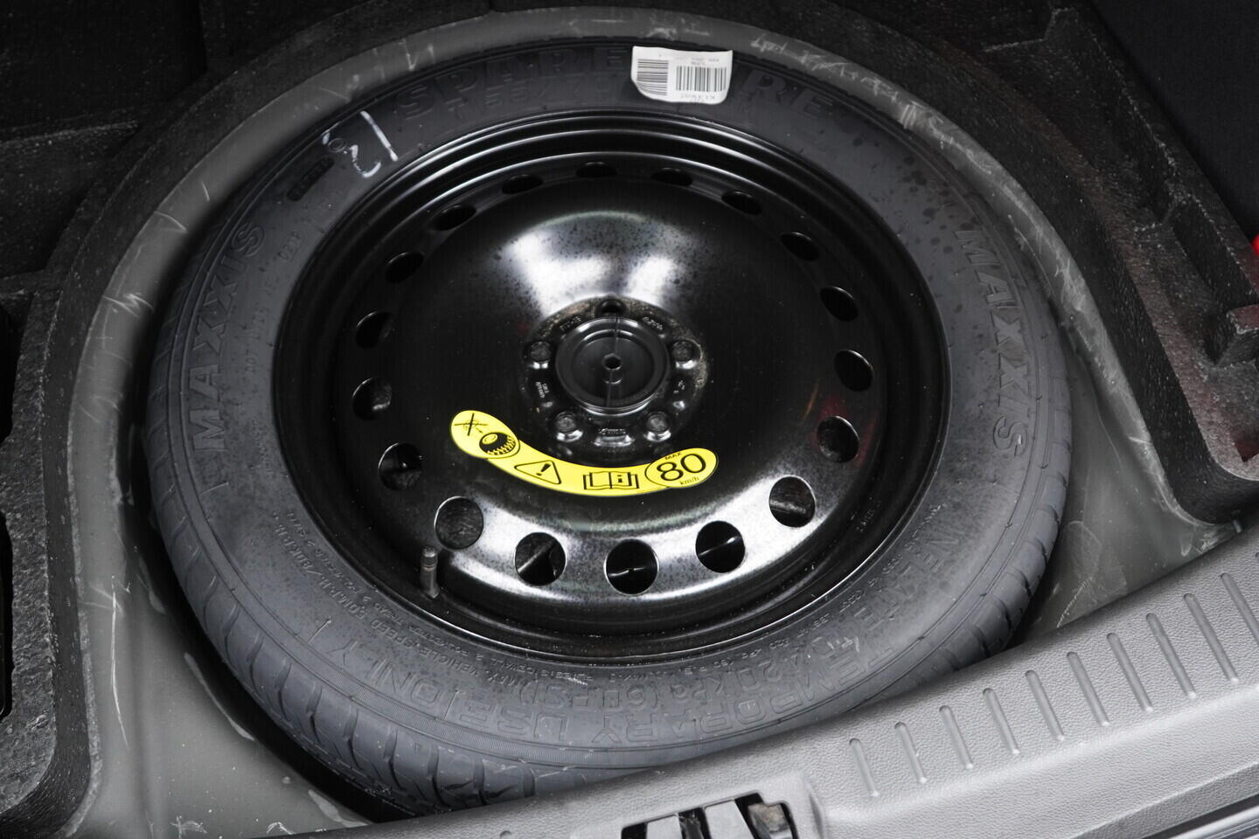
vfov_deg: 36.9
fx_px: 1259
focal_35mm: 36
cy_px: 420
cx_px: 630
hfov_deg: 53.1
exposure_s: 1/40
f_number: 2.8
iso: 800
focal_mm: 24
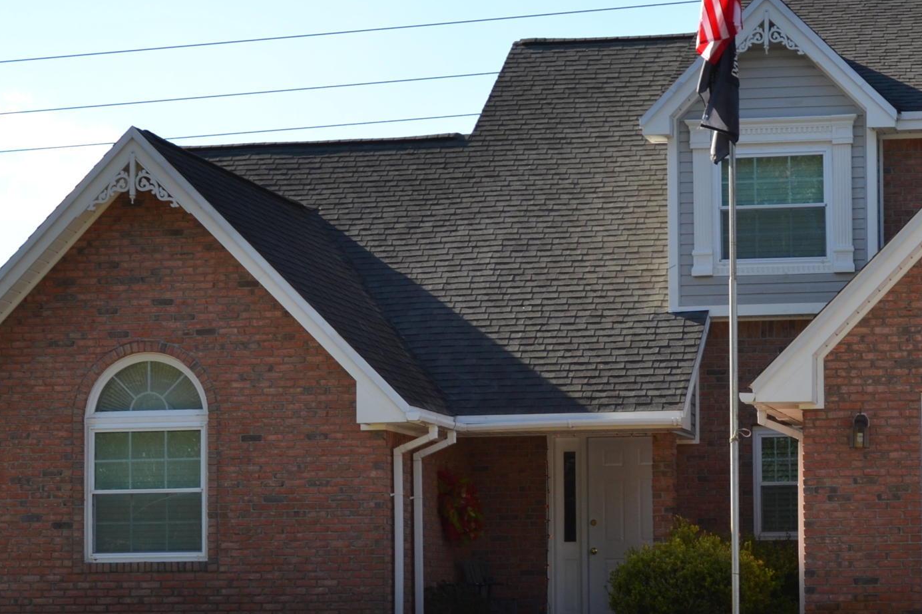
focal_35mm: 104
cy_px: 438
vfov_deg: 13.1
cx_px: 770
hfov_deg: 19.4
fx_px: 2663
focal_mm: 32
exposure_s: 1/200
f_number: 8
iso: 100
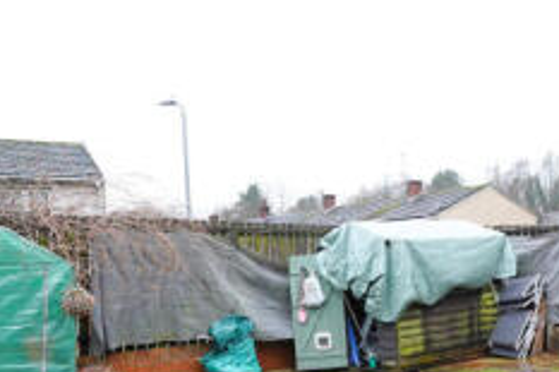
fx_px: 698
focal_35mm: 45
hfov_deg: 41.9
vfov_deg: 29.5
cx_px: 438
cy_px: 258
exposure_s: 1/320
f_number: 2.8
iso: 1600
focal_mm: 16
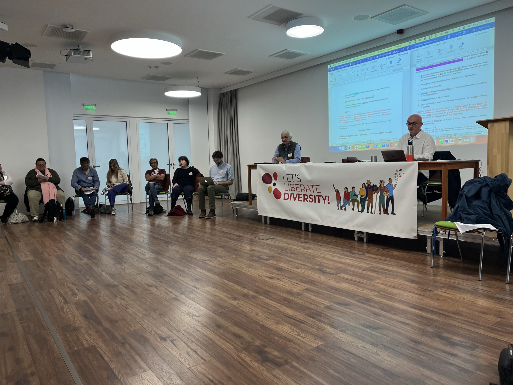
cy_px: 192
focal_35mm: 26
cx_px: 256
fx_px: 385
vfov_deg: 53.1
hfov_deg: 67.3
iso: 125
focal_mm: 5.1
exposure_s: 1/121
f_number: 1.6
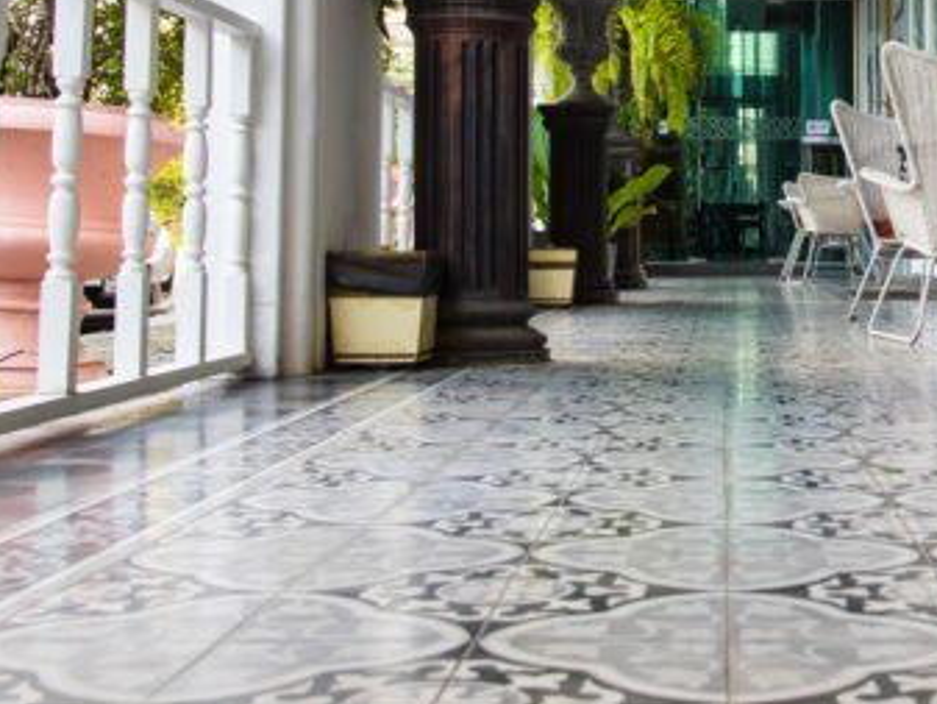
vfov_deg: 21.2
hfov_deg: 28.0
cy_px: 96
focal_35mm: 68
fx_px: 1841
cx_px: 751
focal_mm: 31
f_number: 5.6
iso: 250
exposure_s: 1/125
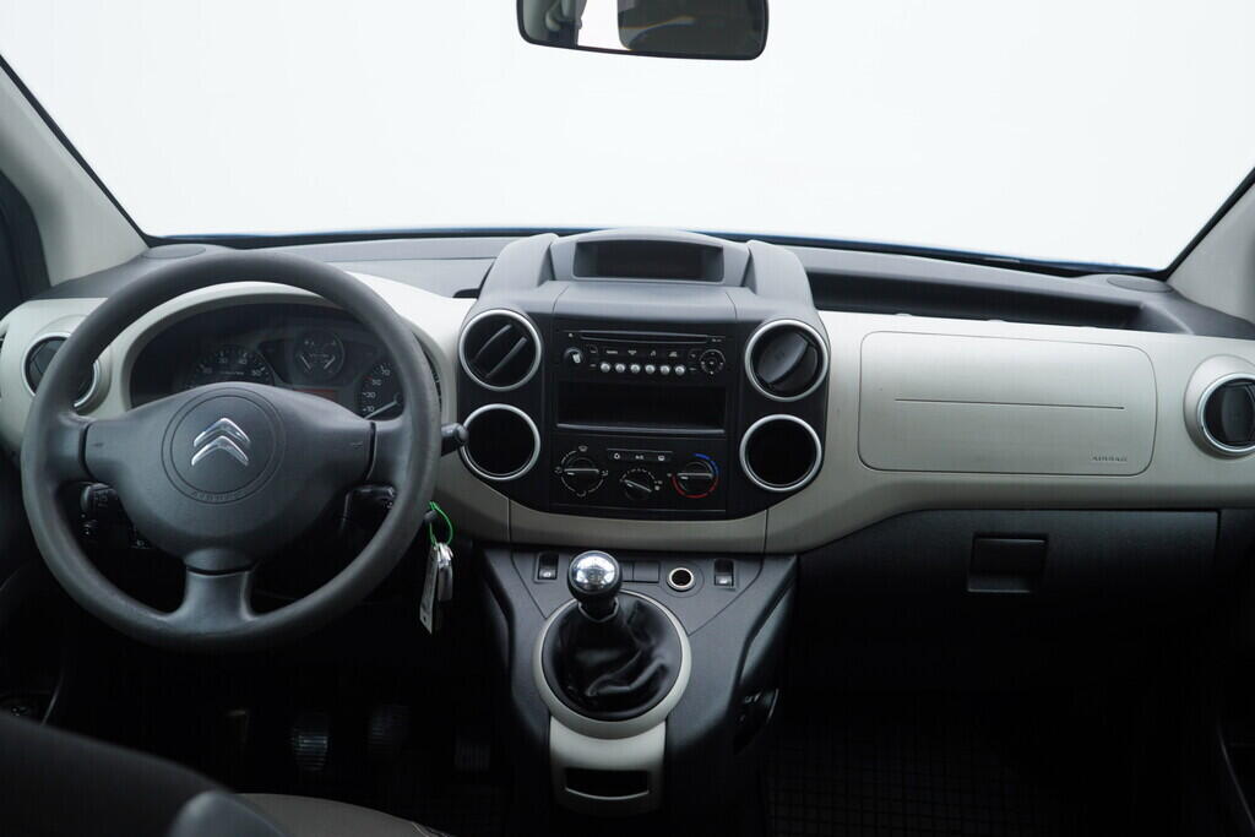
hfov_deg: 53.1
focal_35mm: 36
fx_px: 1255
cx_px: 628
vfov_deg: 36.9
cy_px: 418
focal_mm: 24
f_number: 3.2
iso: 125
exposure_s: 1/50
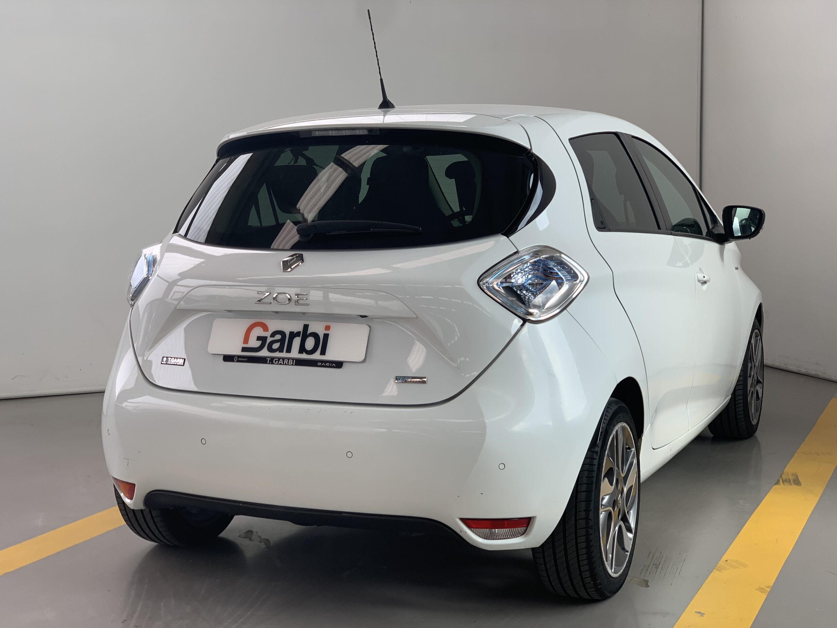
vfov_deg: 28.0
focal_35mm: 52
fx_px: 1257
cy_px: 314
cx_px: 418
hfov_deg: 36.8
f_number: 2.4
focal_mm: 6
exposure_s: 1/58
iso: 16
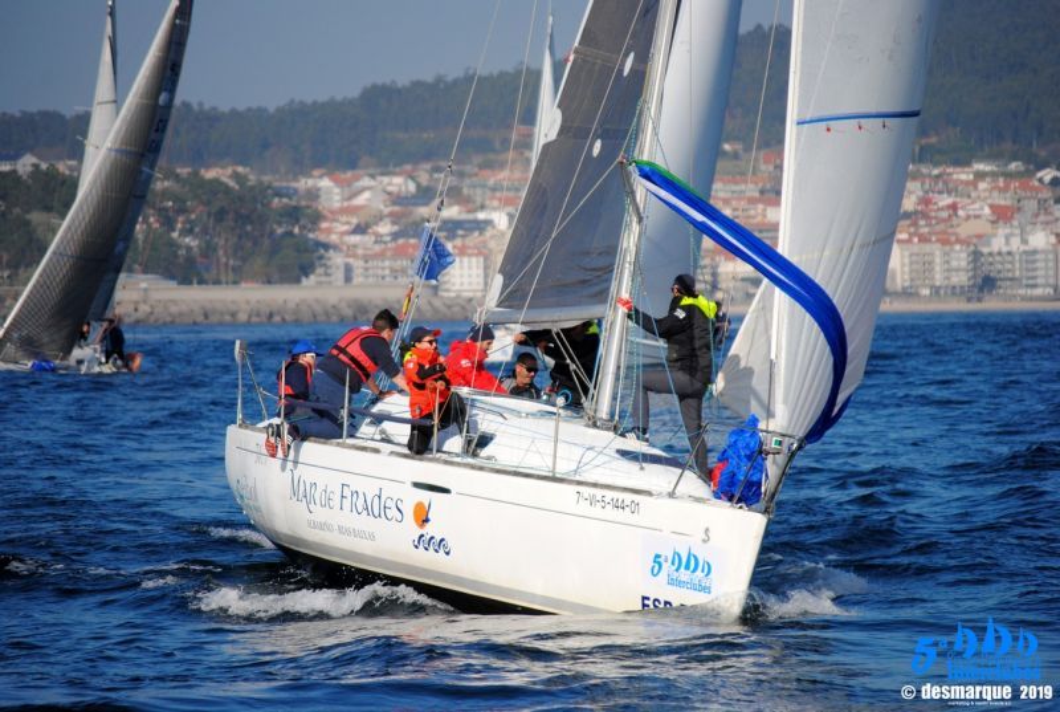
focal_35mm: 240
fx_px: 7081
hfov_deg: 8.6
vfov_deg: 5.8
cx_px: 530
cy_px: 356
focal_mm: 160
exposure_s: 1/1600
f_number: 5.3
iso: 200
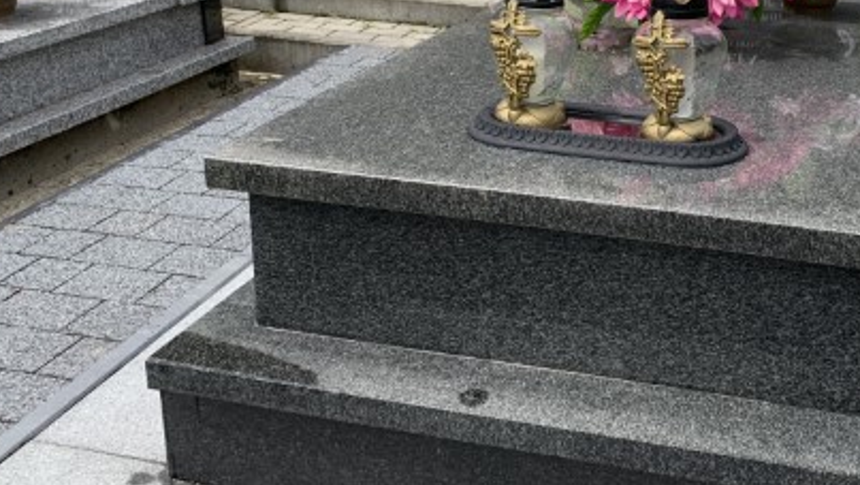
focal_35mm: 45
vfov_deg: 26.2
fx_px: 1027
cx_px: 651
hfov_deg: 43.9
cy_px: 113
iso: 25
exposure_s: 1/1513
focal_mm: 4.25
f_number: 1.8
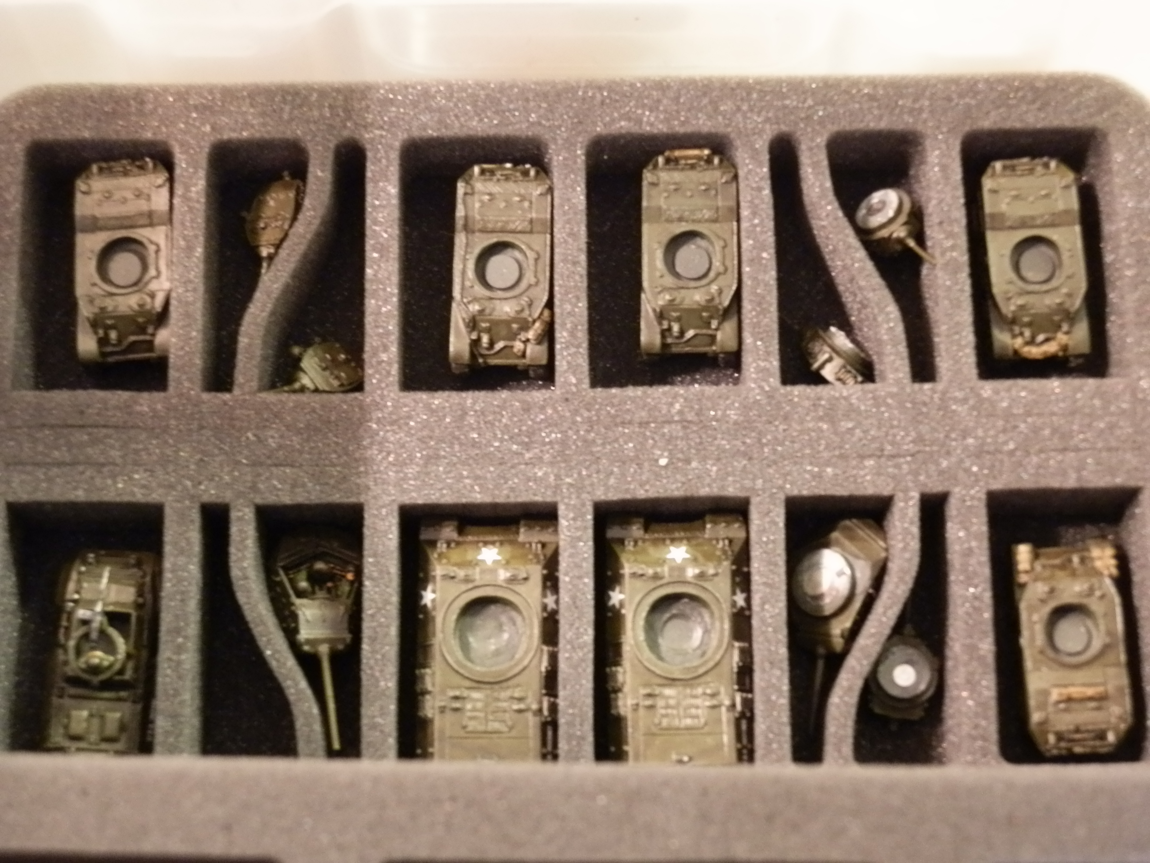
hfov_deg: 31.7
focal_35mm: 61
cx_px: 575
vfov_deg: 24.0
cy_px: 432
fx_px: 2027
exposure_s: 1/3
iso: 400
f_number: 3.7
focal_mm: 10.99
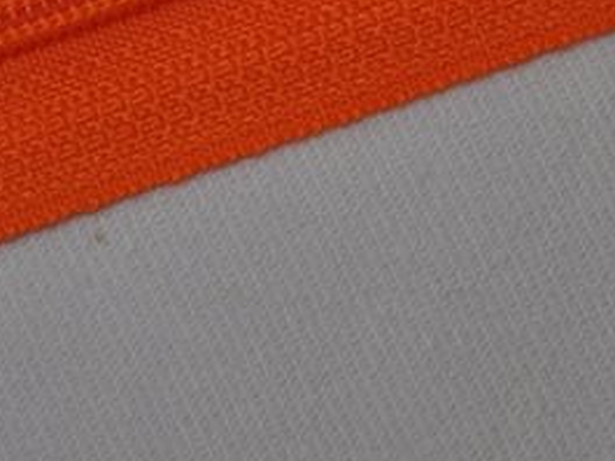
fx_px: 4272
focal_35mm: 240
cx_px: 98
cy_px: 10
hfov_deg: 8.2
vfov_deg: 6.2
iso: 280
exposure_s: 1/125
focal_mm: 55
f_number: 5.6
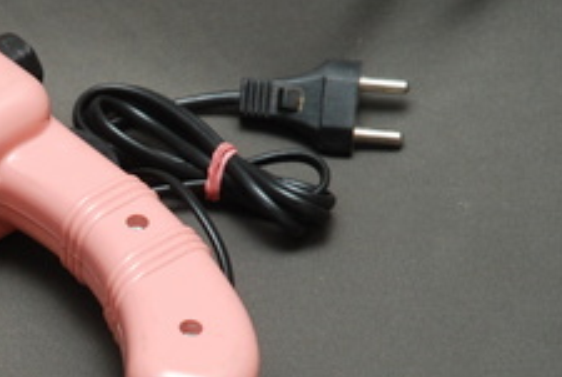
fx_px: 3645
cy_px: 336
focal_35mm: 233
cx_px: -32
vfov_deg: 5.9
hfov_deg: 8.8
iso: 800
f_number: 6.3
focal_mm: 70
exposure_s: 1/80
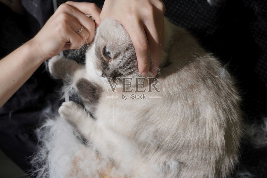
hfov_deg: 51.3
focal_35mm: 38
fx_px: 278
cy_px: 89
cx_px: 134
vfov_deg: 35.5
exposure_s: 1/160
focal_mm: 25
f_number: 5
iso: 100
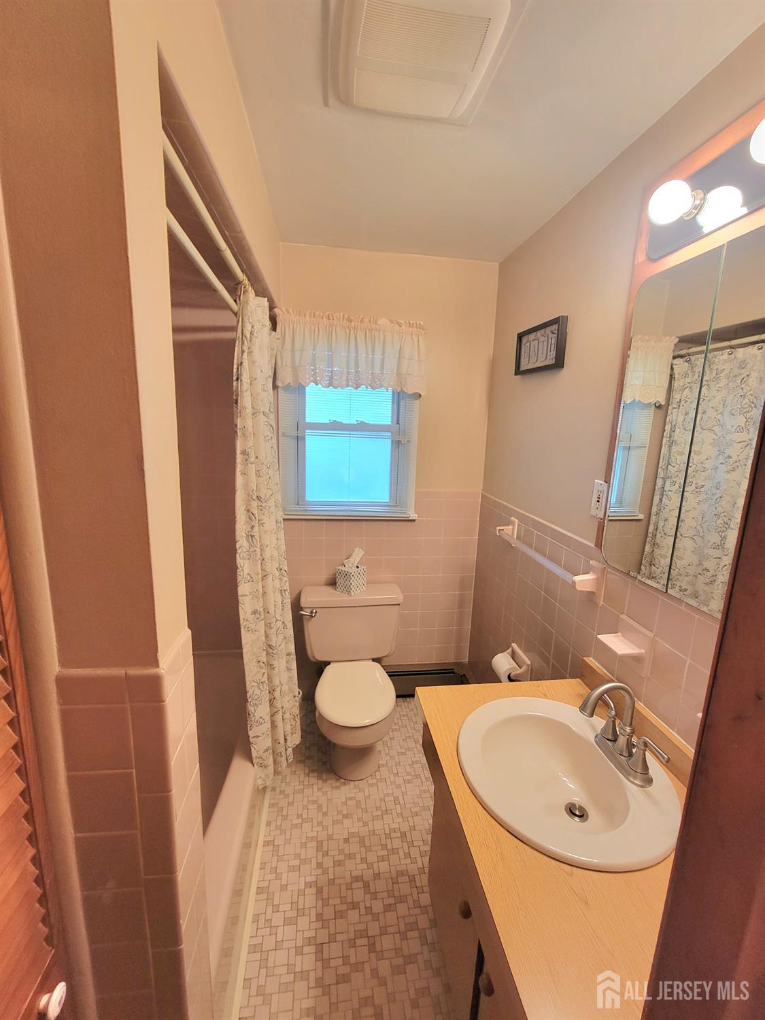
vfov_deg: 106.2
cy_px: 510
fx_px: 383
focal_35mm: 13
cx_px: 382
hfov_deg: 89.9
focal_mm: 2.2
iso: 250
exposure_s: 1/60.2
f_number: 2.2
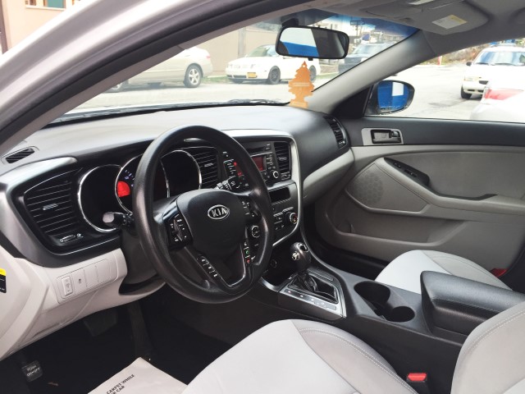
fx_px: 440
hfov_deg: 61.7
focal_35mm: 29
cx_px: 262
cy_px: 197
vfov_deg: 48.2
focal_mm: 4.15
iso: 40
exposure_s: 1/40
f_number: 2.2
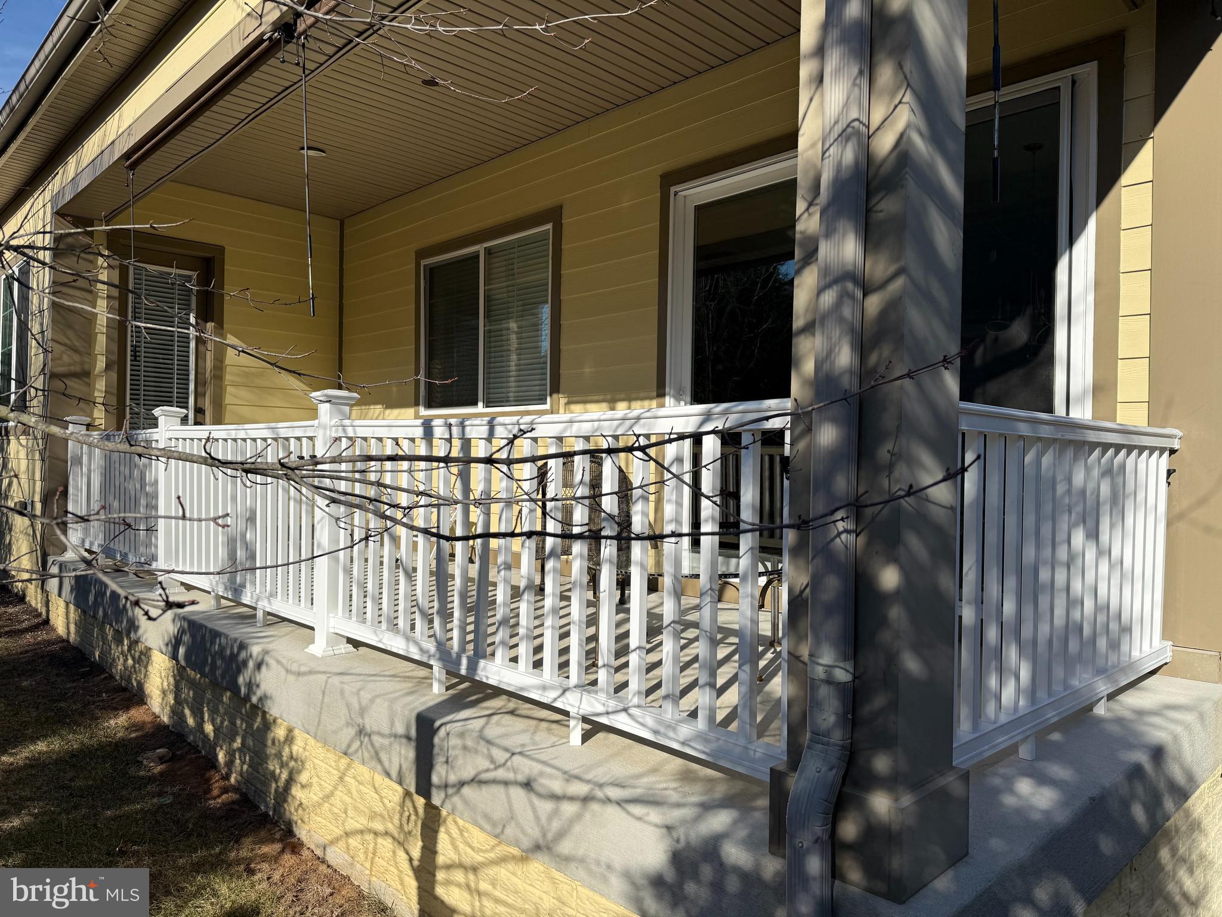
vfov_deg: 56.8
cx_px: 611
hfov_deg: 71.6
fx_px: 847
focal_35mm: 24
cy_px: 458
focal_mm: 6.76
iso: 80
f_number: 1.78
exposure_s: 1/7353
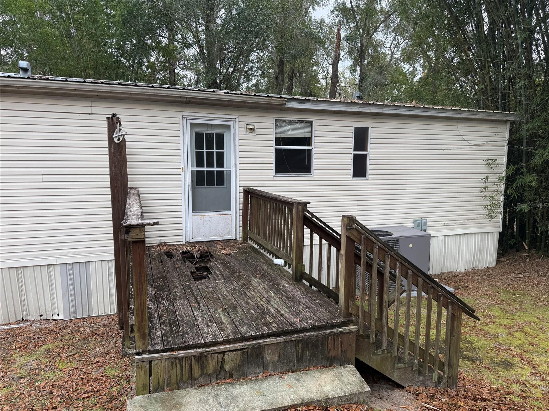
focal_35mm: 24
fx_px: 381
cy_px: 206
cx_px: 274
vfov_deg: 56.8
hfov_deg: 71.6
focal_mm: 6.76
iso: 64
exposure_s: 1/188
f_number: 1.78
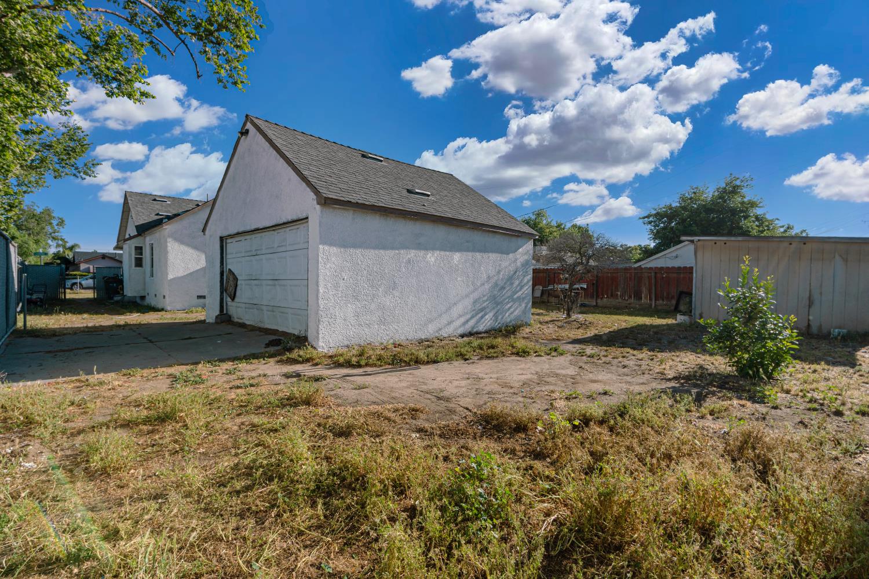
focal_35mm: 16
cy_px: 290
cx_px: 434
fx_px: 398
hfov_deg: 95.0
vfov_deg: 72.1
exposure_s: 1/250
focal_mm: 11
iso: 100
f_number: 9
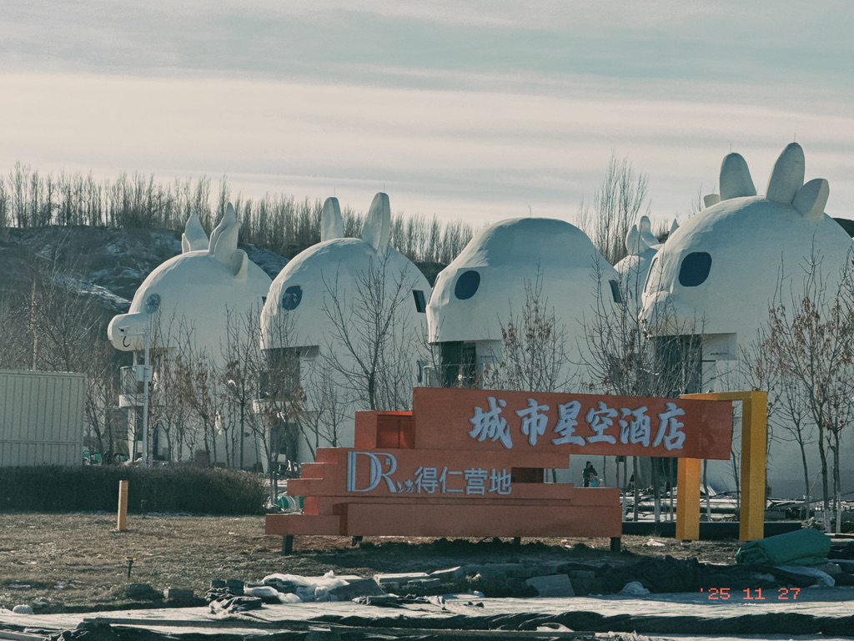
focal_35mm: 120
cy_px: 320
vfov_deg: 12.3
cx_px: 427
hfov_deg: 16.4
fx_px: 2960
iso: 50
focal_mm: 15.66
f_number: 2.8
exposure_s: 1/2083
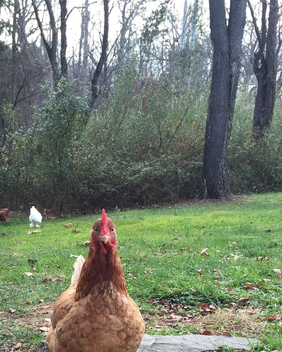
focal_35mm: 53
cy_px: 321
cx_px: 63
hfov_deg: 28.1
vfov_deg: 33.4
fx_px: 553
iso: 32
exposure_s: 1/131
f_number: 2.2
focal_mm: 4.15
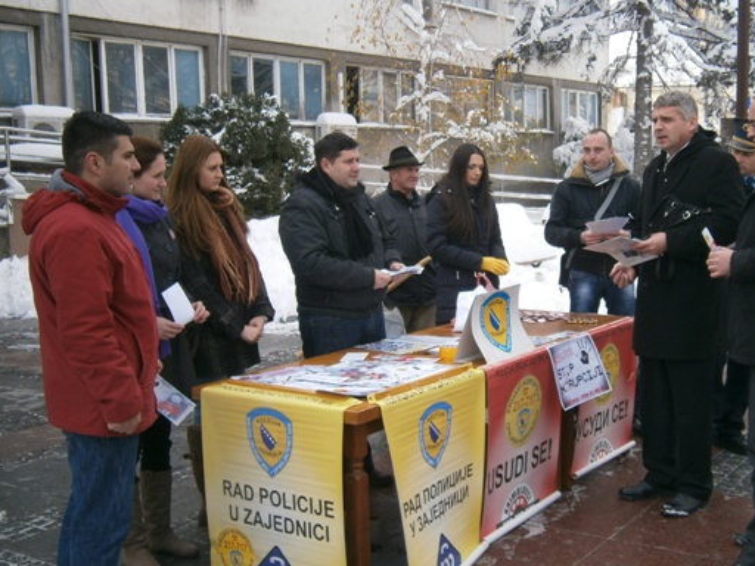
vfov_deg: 32.2
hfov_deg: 41.9
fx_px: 981
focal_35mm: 45
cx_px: 445
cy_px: 283
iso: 80
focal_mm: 6.4
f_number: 3.1
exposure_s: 1/400
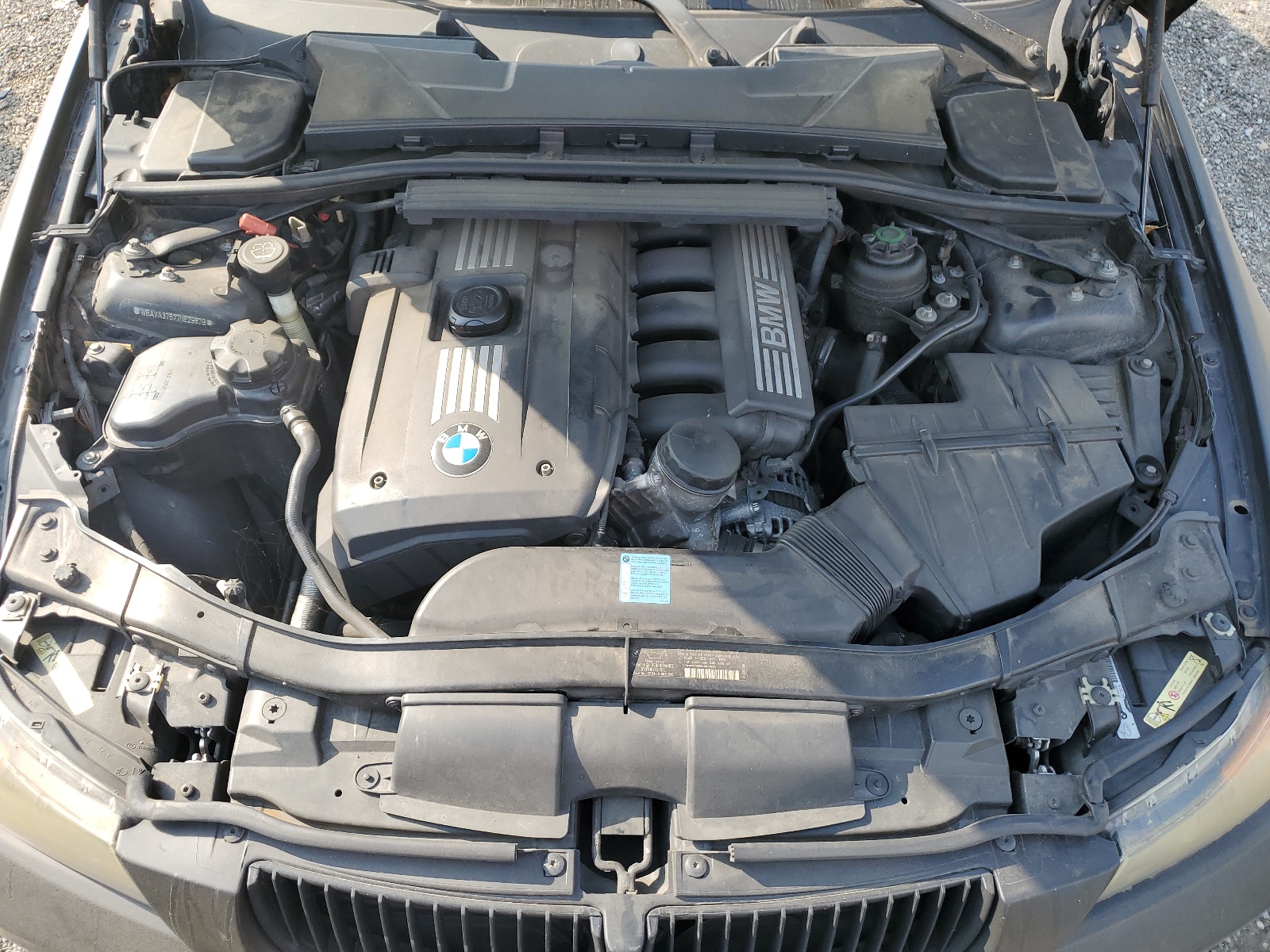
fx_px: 954
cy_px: 476
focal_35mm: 26
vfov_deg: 53.1
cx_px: 635
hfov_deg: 67.3
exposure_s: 1/556
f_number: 1.5
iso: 50
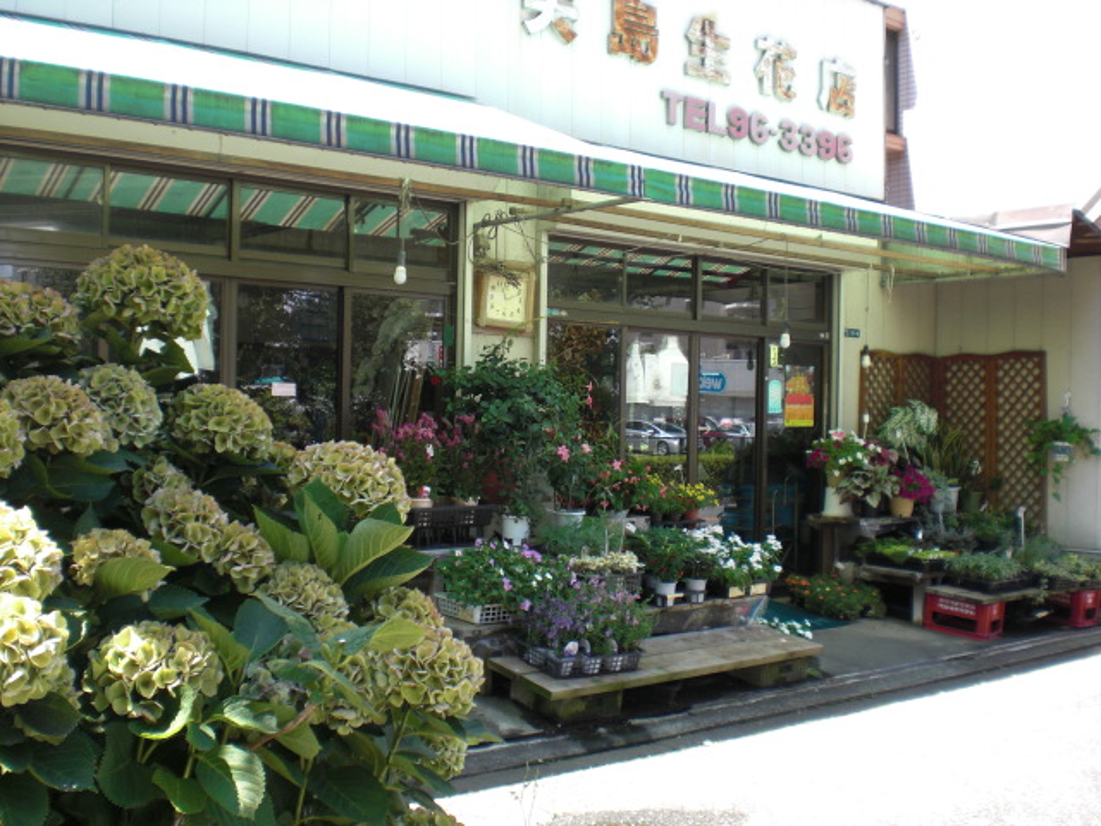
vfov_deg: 37.7
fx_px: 1209
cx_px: 550
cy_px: 413
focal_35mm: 38
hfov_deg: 49.0
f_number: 3.1
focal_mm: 6.3
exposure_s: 1/125
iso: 64
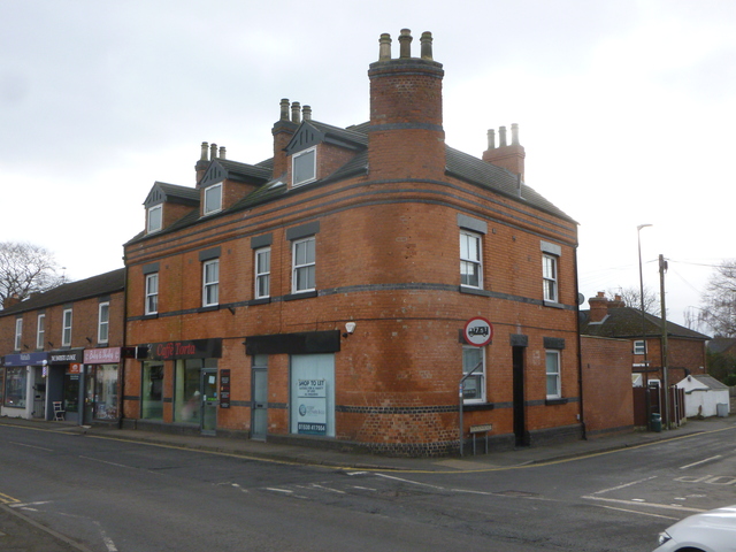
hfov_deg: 54.0
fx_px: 723
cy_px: 276
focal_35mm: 34
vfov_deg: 41.8
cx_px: 368
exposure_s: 1/500
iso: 160
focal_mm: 6.1
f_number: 3.6
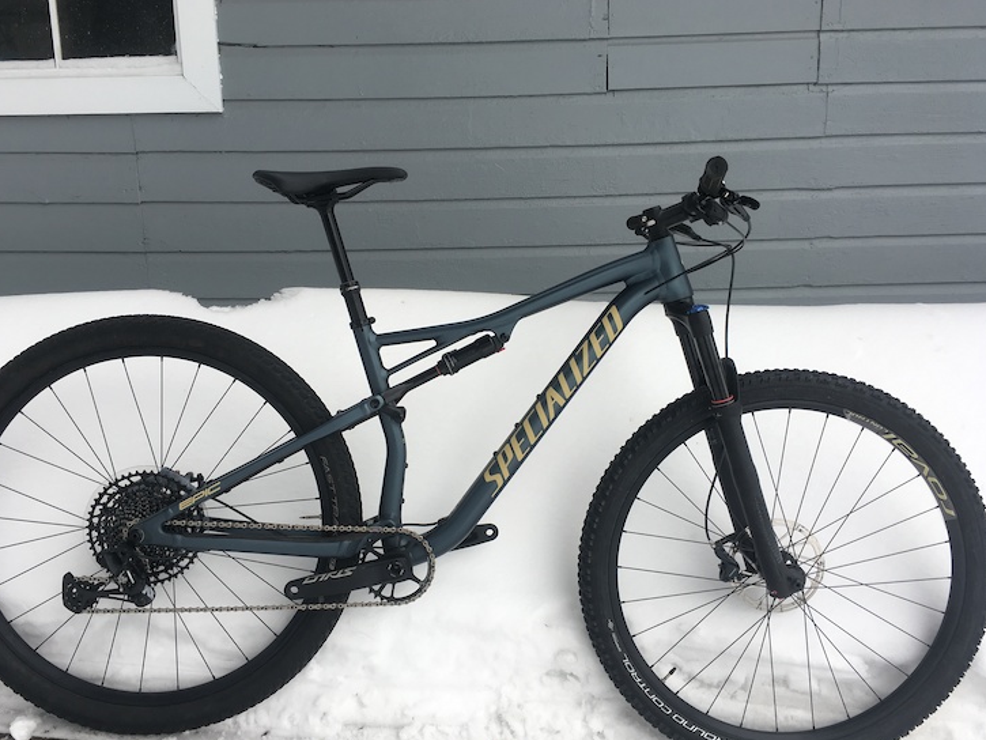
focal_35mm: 32
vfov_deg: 44.2
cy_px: 384
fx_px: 912
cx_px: 462
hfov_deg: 56.8
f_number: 2.2
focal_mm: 4.15
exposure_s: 1/121
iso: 25
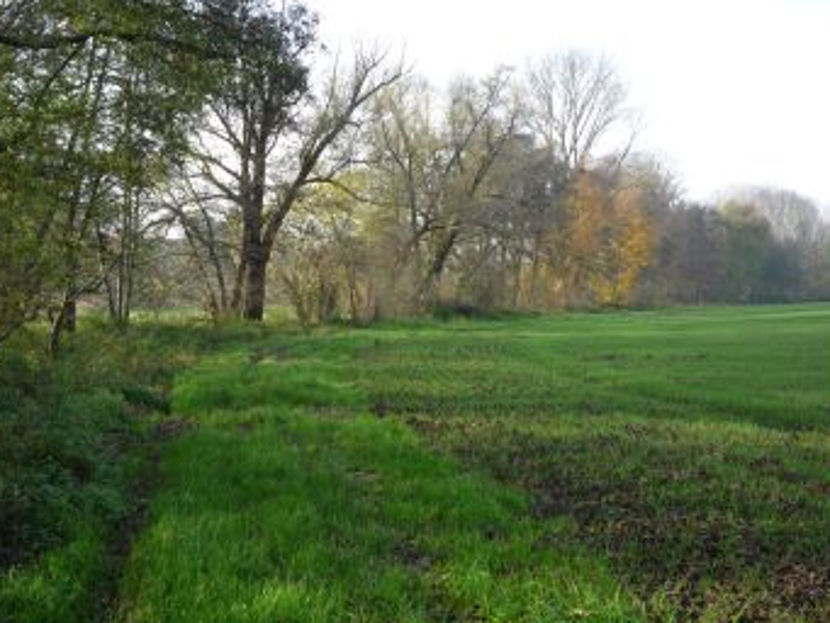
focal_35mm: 45
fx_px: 1079
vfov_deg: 32.2
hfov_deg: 42.0
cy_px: 316
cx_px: 394
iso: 100
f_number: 4
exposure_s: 1/125
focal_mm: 5.2
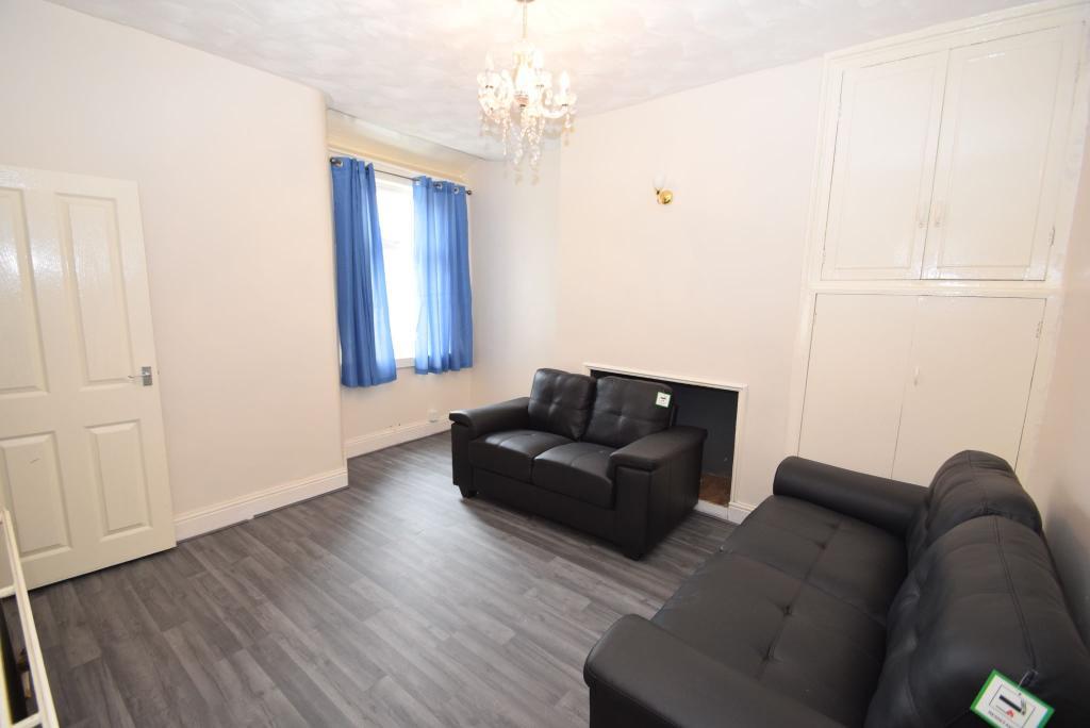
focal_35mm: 15
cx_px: 545
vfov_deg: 77.4
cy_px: 364
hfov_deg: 100.4
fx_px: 454
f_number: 5
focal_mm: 10
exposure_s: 1/100
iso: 800
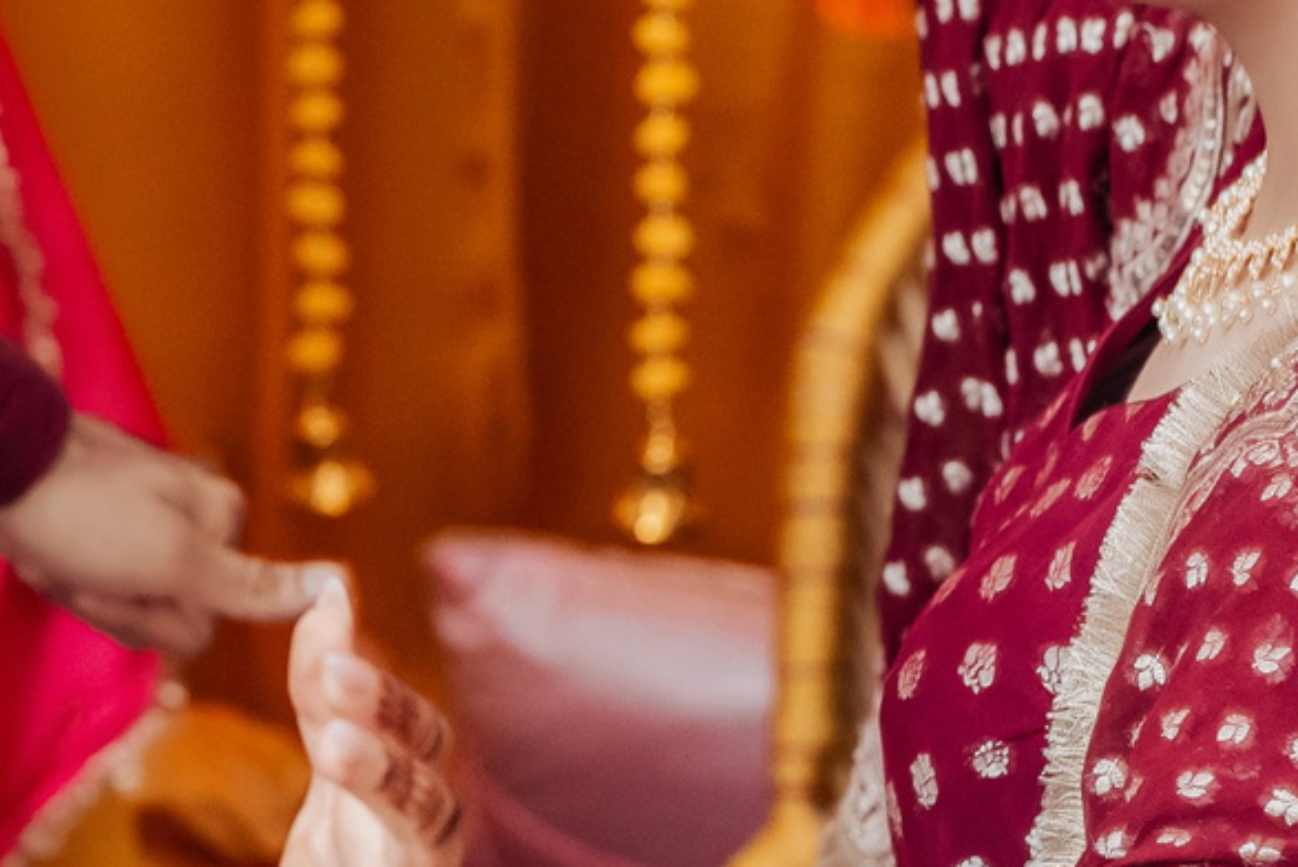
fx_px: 7864
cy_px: -227
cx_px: -296
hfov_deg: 9.3
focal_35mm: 218
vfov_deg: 6.3
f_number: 3.2
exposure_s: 1/200
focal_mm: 50
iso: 800
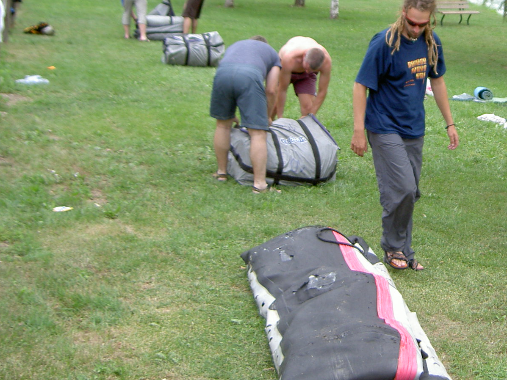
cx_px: 401
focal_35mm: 74
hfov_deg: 25.9
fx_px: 1084
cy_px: 126
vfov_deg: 19.8
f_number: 2.8
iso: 50
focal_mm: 8
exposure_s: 1/250
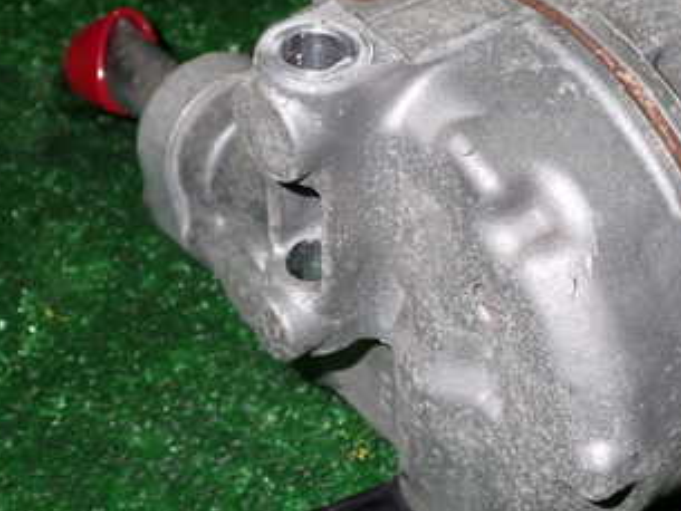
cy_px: 210
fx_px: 1240
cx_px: 563
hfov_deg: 29.9
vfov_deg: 23.3
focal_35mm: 63
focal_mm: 5.79
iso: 250
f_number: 7.1
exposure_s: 1/30
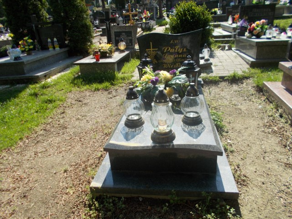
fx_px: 219
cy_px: 110
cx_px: 146
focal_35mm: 26
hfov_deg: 67.3
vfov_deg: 53.1
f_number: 8
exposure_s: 1/100
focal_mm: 4.6
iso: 80
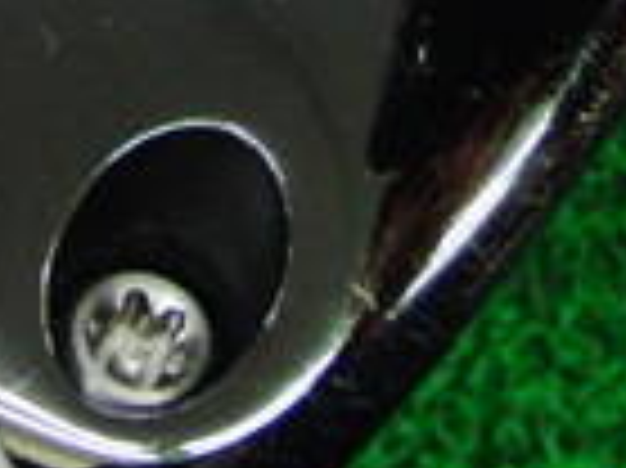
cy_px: -436
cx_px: 257
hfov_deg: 11.6
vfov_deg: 8.3
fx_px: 3072
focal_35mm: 170
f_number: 3.6
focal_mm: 6.42
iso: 400
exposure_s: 1/50
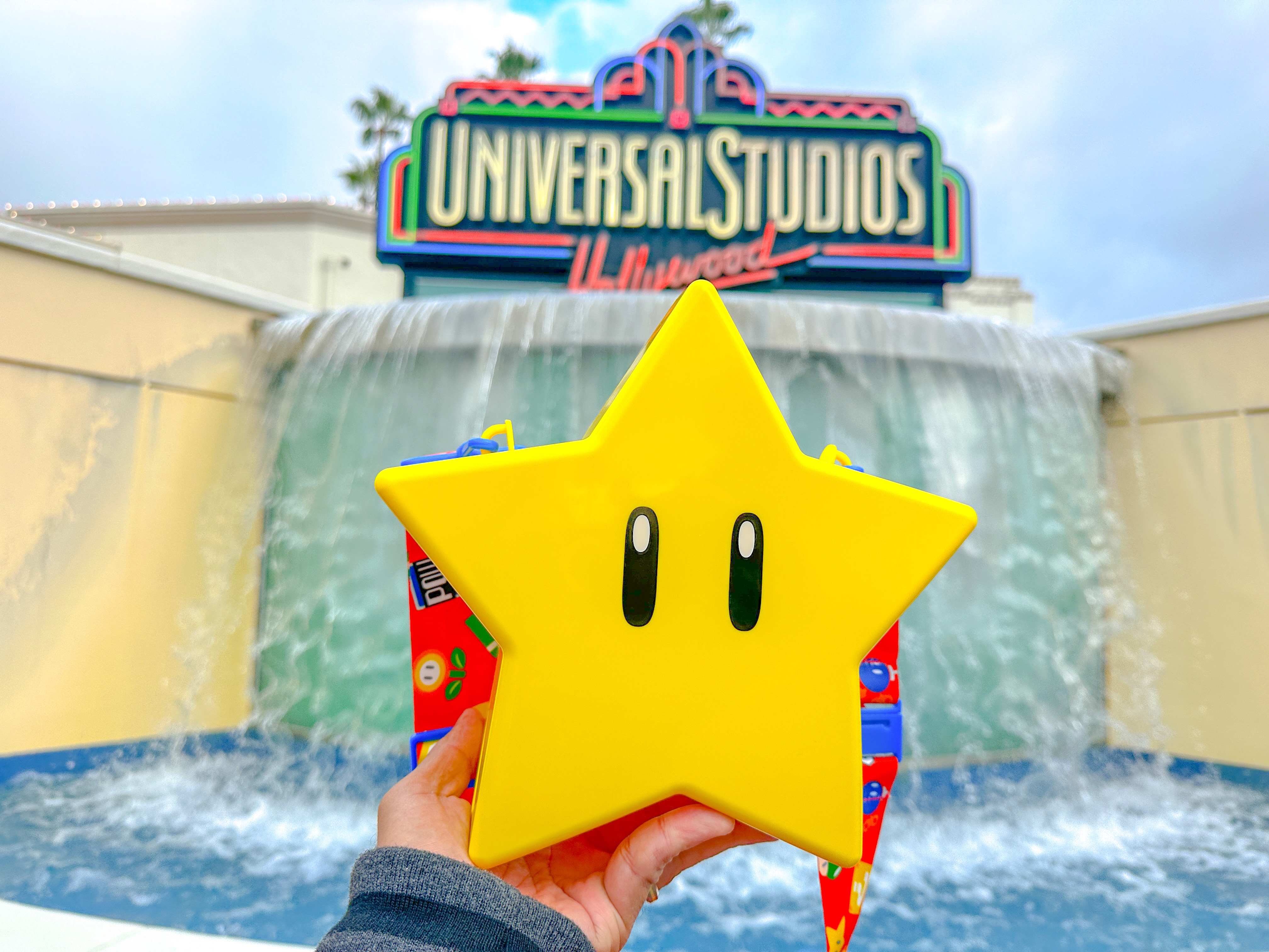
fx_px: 880
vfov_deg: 56.8
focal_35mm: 24
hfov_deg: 71.6
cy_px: 476
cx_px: 634
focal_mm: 6.86
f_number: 1.78
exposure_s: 1/779
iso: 80
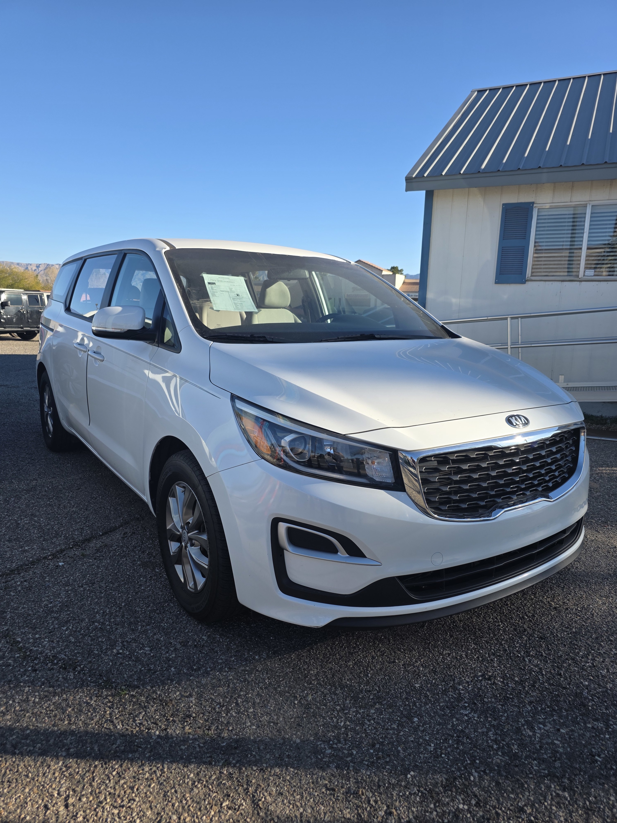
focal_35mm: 23
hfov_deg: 58.9
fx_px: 547
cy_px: 412
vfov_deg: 73.9
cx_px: 308
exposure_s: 1/2679
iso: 80
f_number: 1.7
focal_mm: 6.3
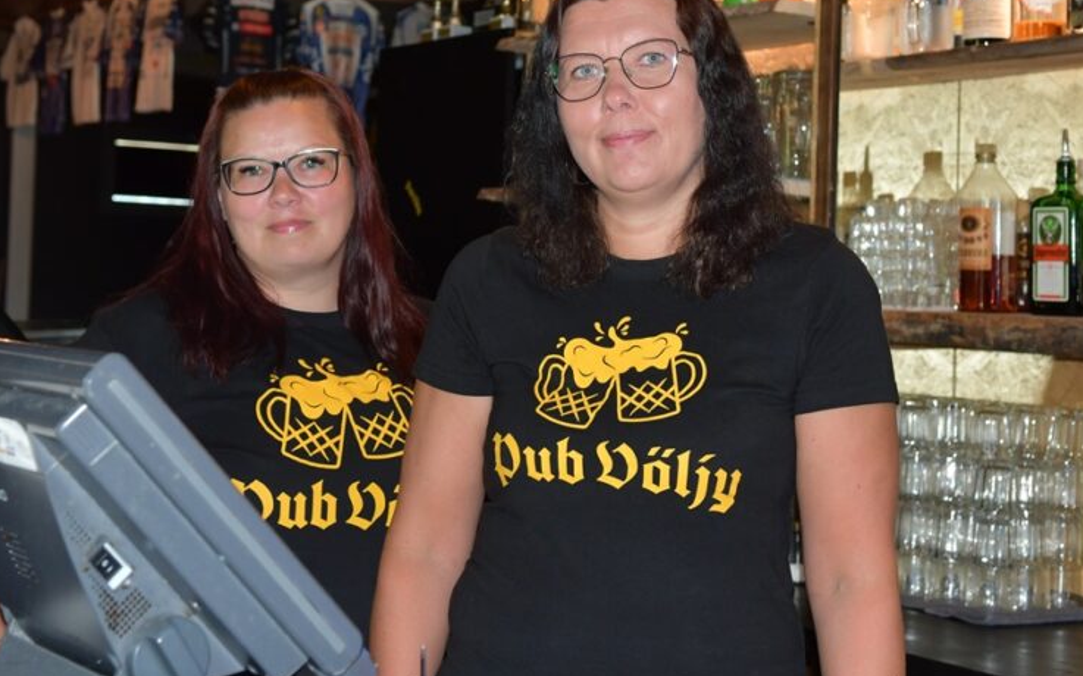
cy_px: 221
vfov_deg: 19.1
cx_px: 488
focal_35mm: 68
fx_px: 2006
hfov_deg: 30.2
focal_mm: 32
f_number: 4.5
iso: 640
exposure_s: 1/60
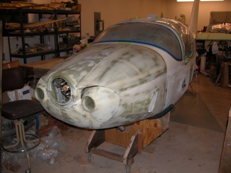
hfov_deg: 52.6
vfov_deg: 40.7
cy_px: 86
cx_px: 116
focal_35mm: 35
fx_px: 234
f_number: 2.8
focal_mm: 8.9
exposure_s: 1/60
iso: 100
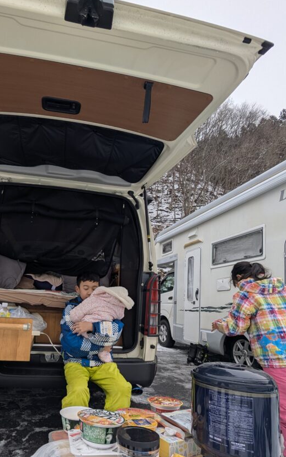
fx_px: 262
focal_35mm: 21
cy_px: 279
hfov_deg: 55.7
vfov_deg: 81.1
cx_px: 88
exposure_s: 1/1021
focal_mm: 2.35
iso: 48
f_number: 2.2
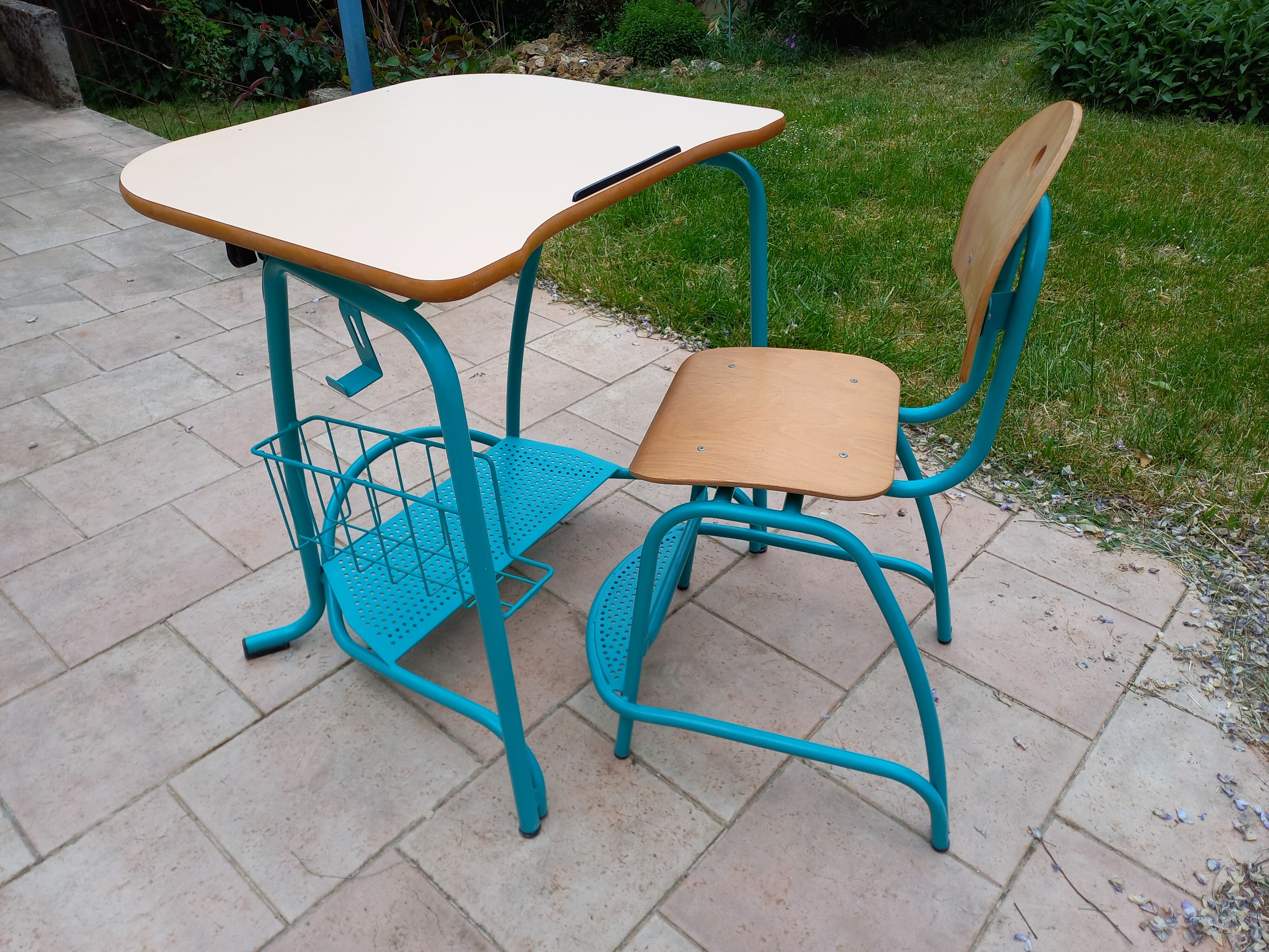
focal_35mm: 25
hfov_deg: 69.4
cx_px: 634
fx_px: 916
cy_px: 476
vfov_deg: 54.9
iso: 50
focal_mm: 4.65
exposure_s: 1/121
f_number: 1.8
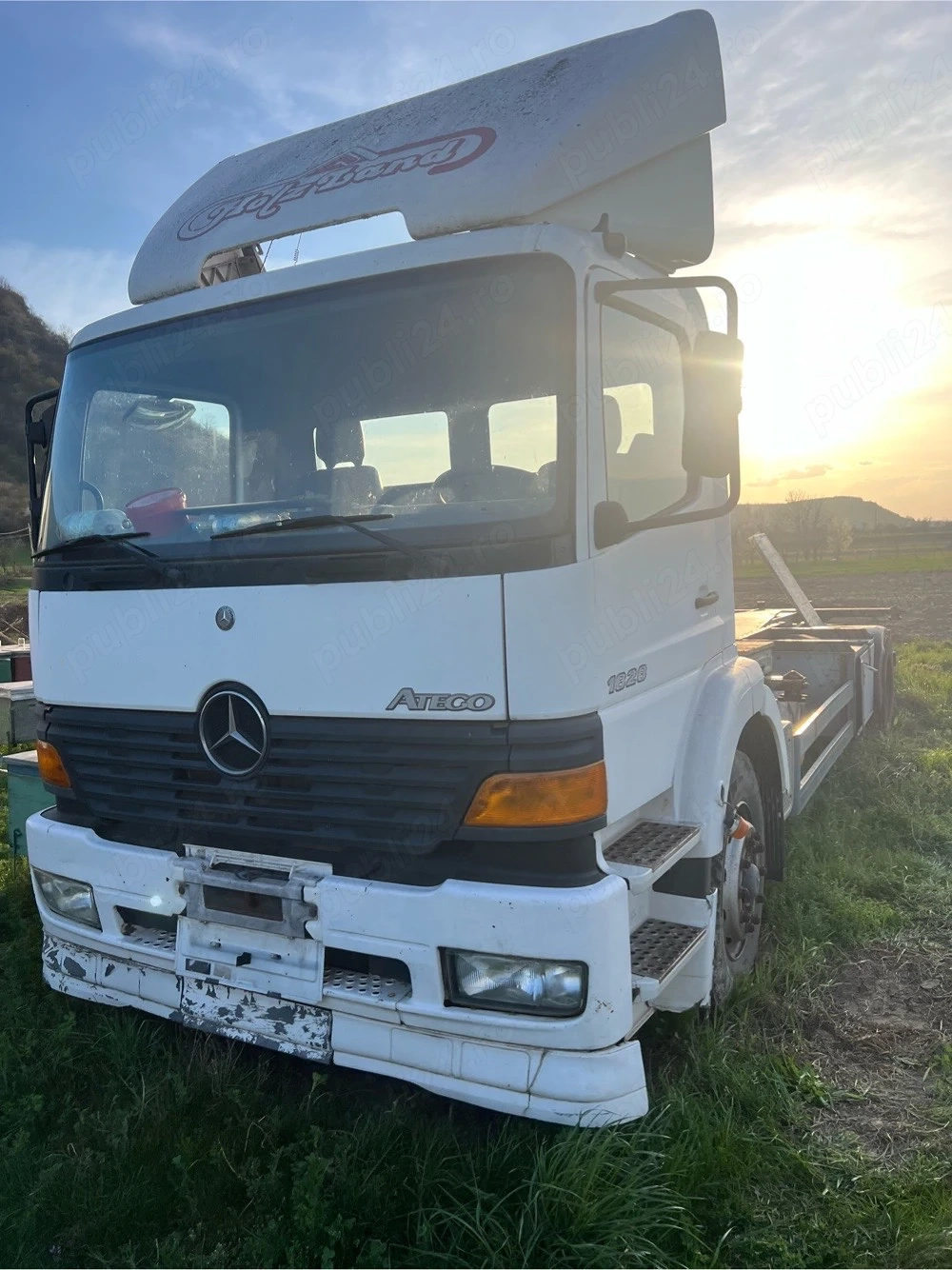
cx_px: 476
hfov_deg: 53.0
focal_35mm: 26
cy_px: 635
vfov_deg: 67.3
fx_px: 954
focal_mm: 5.7
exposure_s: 1/1751
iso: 50
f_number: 1.5
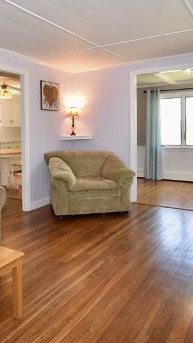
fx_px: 264
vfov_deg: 65.6
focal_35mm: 29
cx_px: 72
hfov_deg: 39.9
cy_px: 142
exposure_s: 1/60
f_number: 4
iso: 560
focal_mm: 10
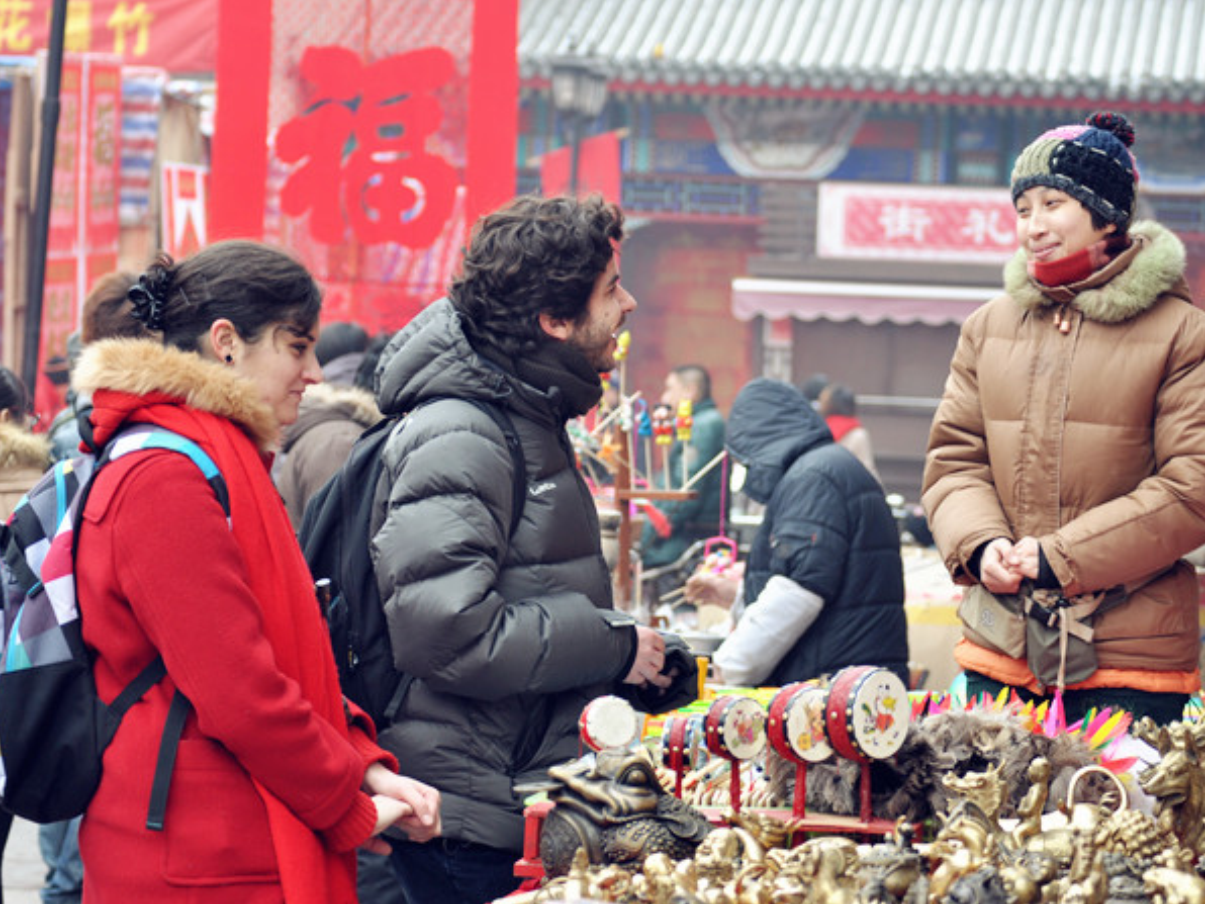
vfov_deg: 12.9
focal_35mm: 115
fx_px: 4003
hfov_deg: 17.1
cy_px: 454
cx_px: 647
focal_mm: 70
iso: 200
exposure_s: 1/100
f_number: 4.5
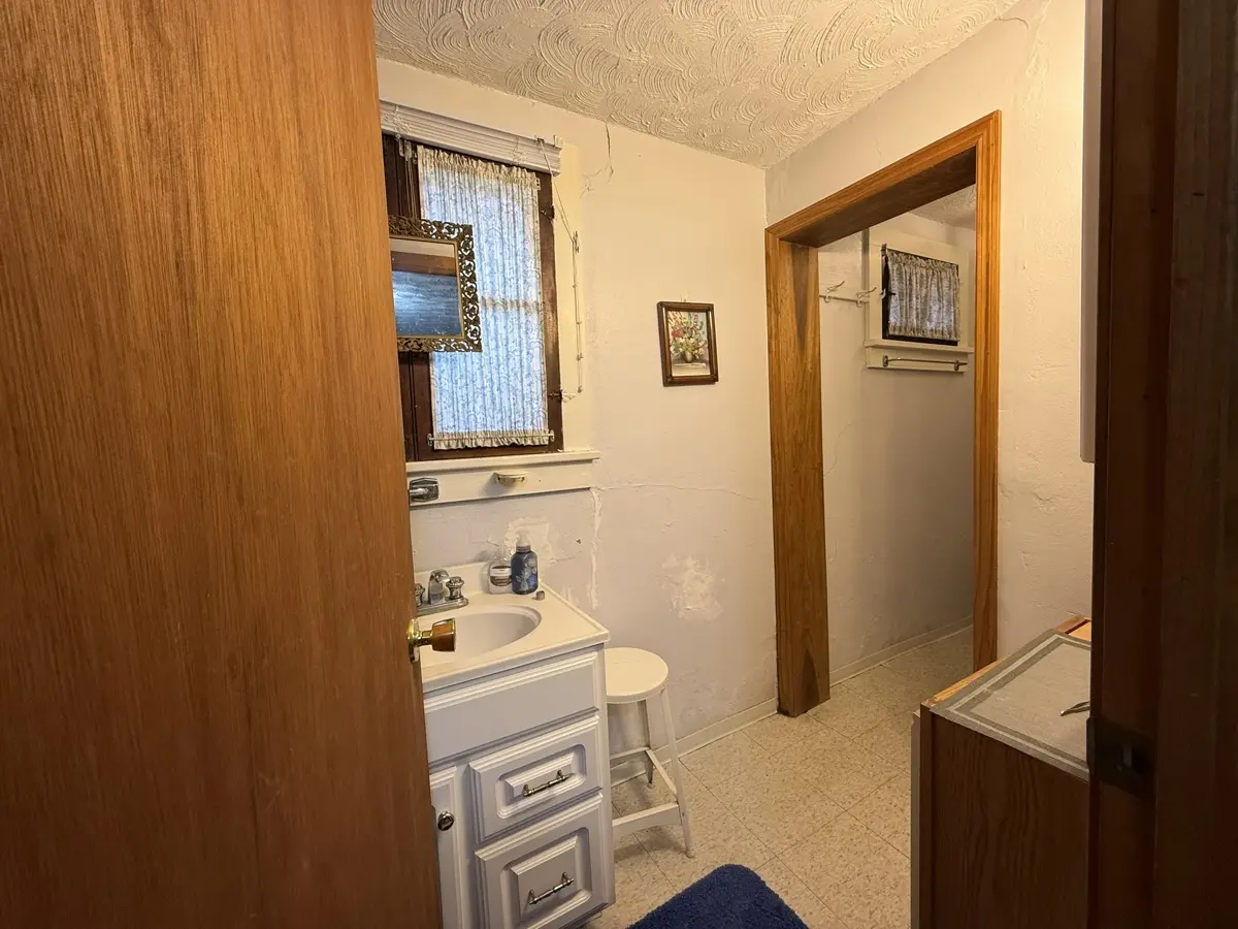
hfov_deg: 102.1
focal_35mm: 14
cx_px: 619
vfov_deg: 85.7
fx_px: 501
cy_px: 464
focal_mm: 2.22
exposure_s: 1/120
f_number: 2.2
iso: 200
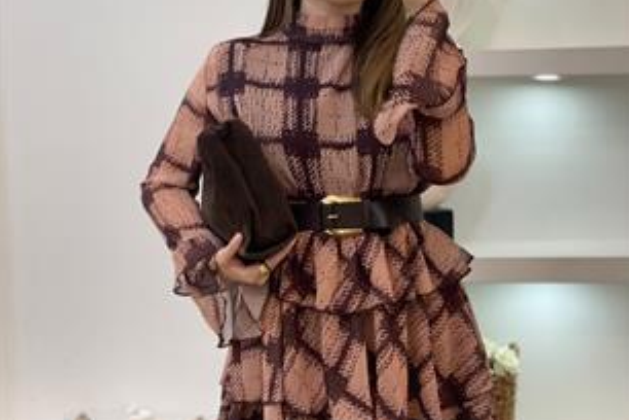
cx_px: 317
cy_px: 184
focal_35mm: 73
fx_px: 1275
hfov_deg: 27.7
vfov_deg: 18.7
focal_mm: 6
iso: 80
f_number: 2
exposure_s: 1/100
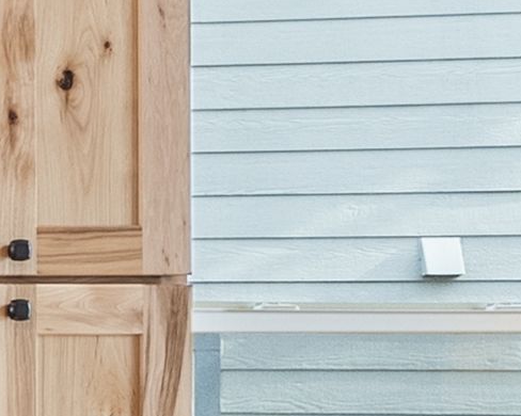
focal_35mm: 147
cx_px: -1103
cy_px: 347
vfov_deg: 10.5
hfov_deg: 9.7
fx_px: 2266
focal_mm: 18
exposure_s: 1/13
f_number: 8
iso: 640
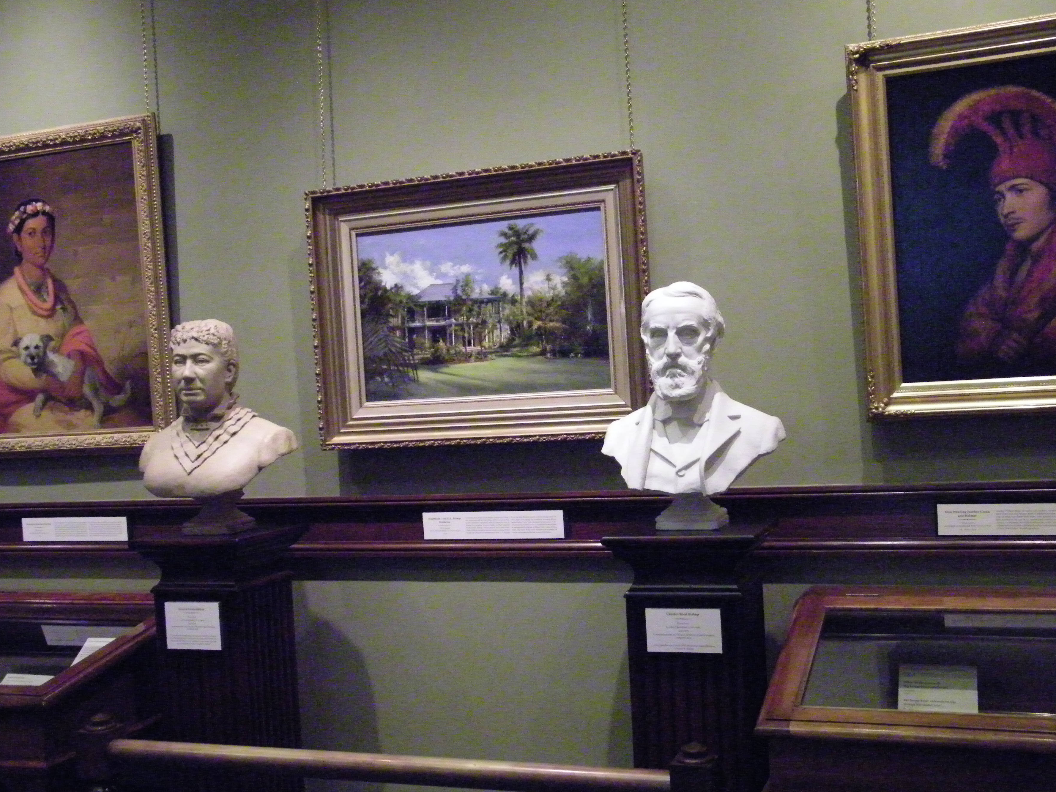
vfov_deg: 36.8
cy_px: 389
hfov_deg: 47.9
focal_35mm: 39
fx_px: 1190
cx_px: 519
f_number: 3.7
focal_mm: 6.8
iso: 1600
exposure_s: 1/30
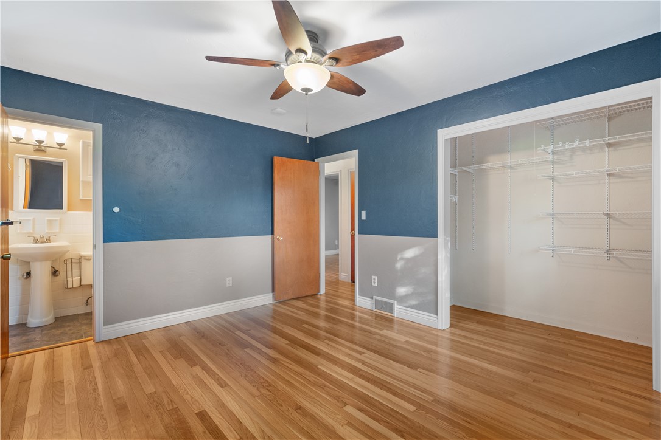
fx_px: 294
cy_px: 220
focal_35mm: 16
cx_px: 330
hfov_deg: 96.7
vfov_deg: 73.7
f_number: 2.8
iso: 640
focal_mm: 16
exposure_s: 1/30
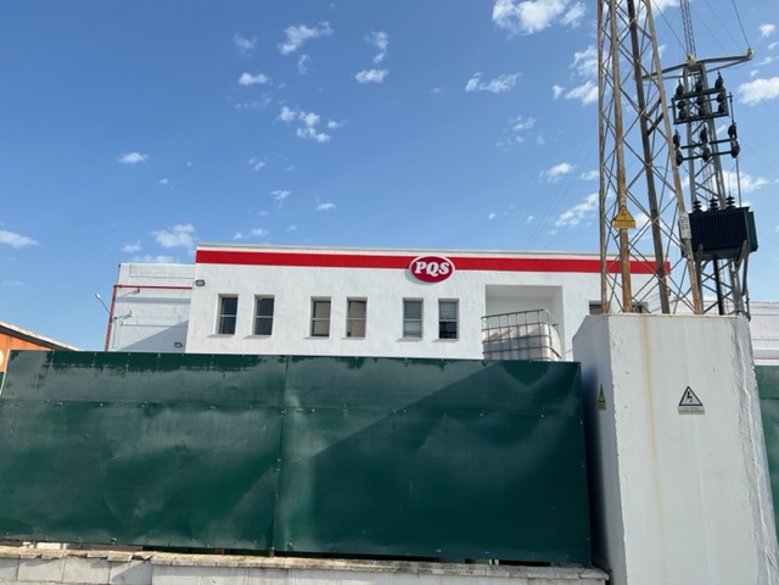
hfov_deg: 67.3
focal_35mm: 26
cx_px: 390
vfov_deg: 53.1
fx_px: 585
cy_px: 292
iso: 50
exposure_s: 1/3831
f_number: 1.5
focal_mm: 5.7
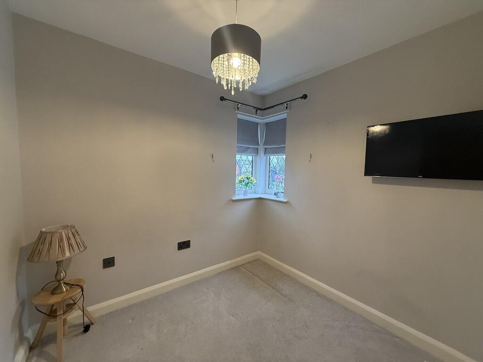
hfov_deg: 102.1
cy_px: 181
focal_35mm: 14
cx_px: 242
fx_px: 195
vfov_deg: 85.7
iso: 250
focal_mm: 2.22
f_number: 2.2
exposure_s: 1/100
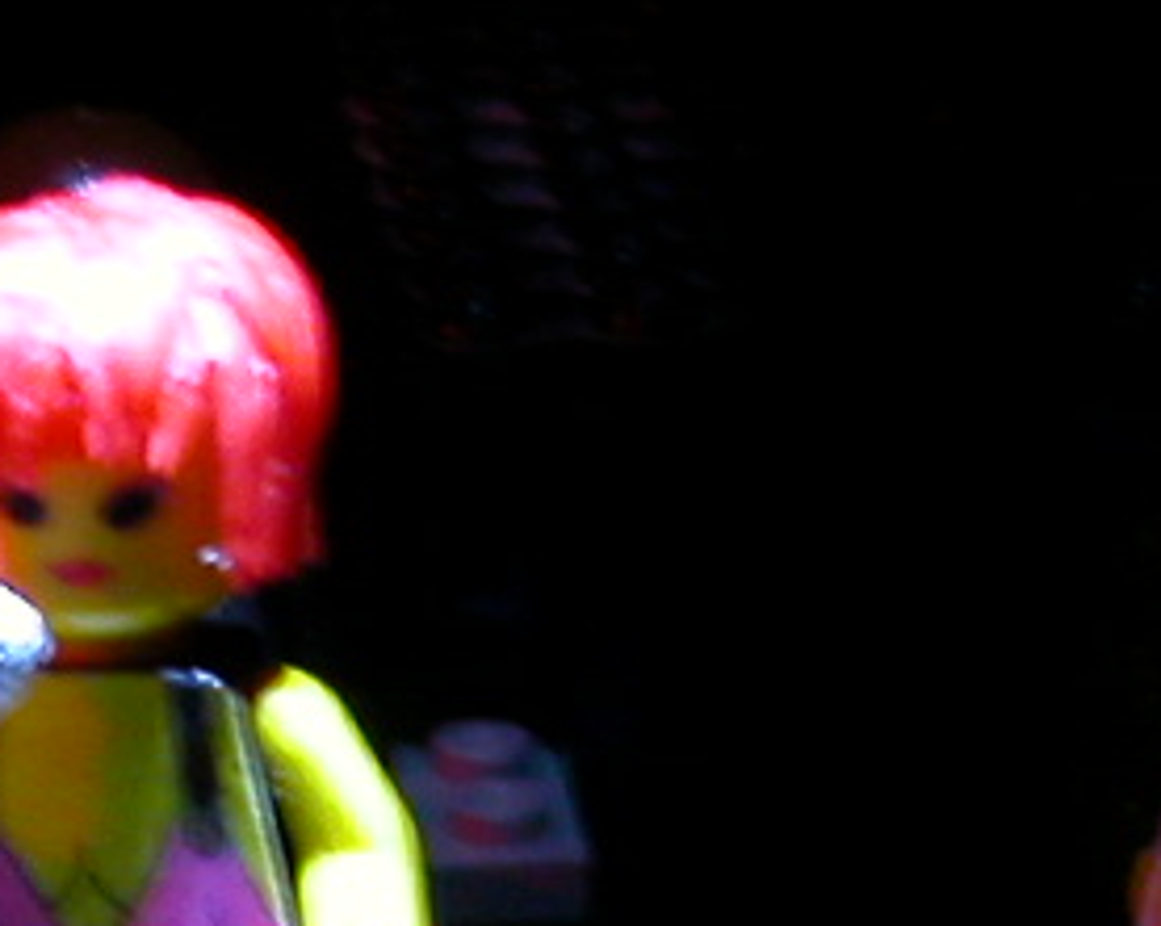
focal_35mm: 177
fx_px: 6075
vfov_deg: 8.6
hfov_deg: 10.9
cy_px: 1190
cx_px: 172
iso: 200
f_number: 3.2
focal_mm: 7.5
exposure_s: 1/3.8
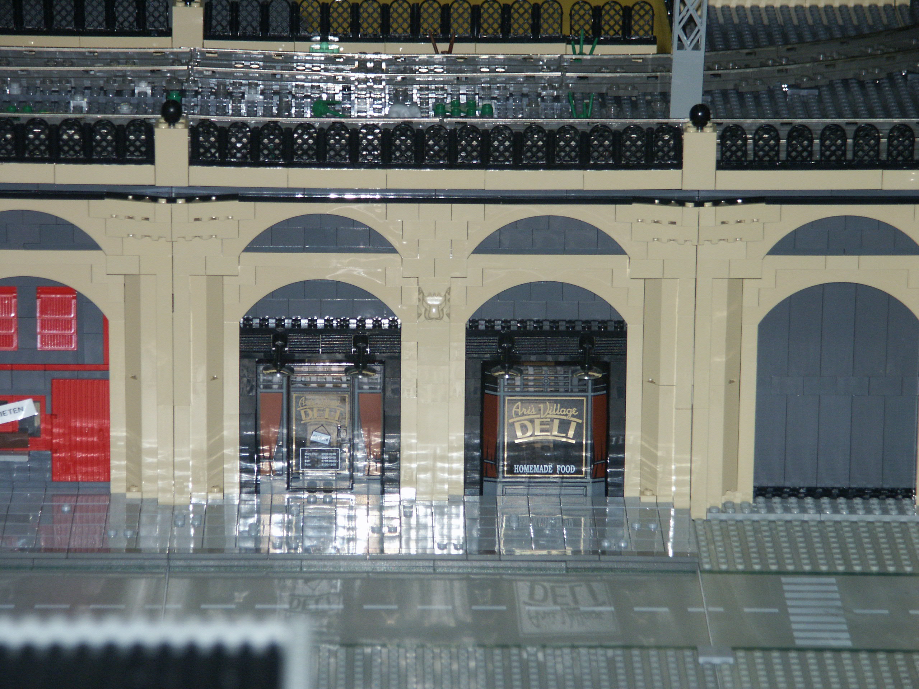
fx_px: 5310
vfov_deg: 7.4
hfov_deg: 9.9
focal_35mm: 200
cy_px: 344
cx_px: 460
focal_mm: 50.69
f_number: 3.5
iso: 200
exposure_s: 1/180
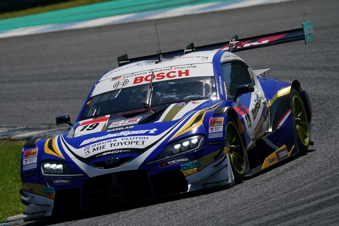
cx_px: 170
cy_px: 113
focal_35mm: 600
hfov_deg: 3.4
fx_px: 5650
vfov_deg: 2.3
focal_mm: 600
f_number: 9
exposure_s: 1/800
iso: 160
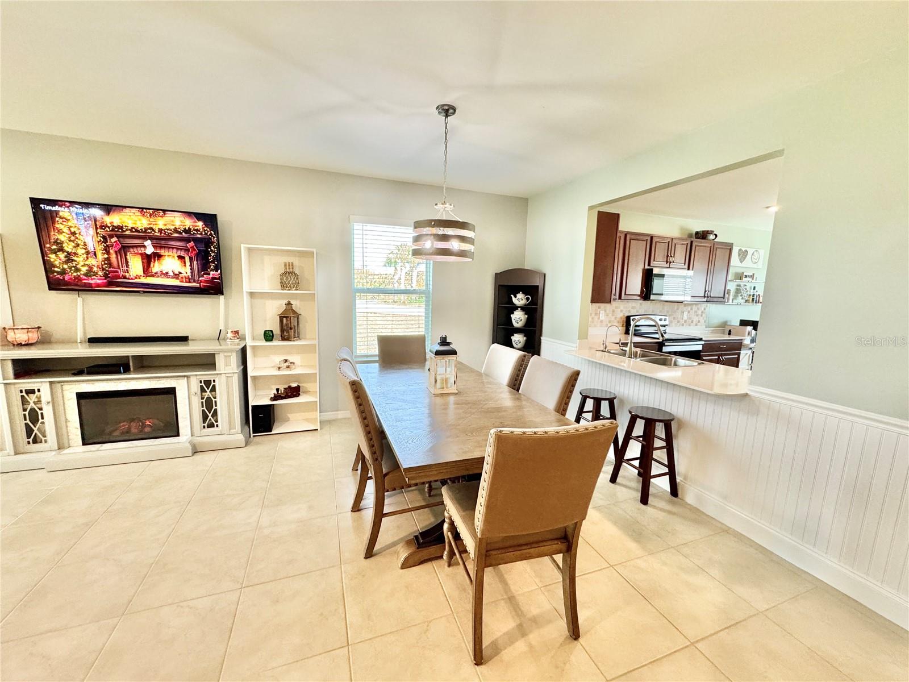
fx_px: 368
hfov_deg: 102.1
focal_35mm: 14
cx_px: 454
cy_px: 341
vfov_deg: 85.7
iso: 200
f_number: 2.2
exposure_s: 1/60
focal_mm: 2.22
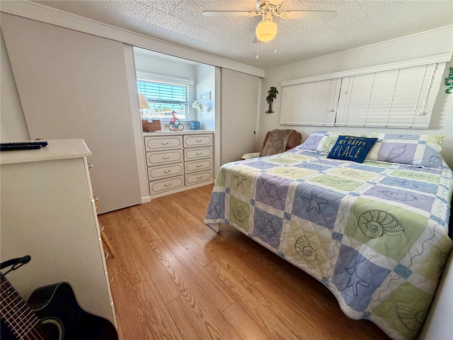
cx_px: 226
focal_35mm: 14
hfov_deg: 102.1
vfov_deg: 85.7
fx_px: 183
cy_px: 170
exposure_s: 1/60
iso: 200
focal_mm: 2.22
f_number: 2.2
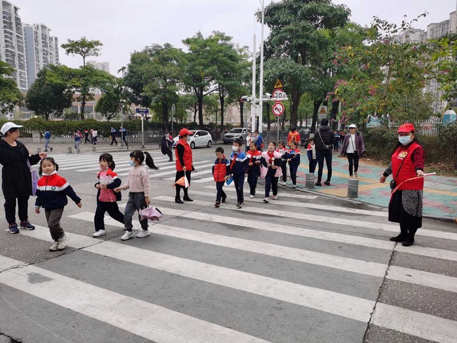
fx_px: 356
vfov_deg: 51.4
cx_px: 228
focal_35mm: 27
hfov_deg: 65.3
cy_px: 172
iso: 50
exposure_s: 1/704
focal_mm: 5.58
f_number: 1.8
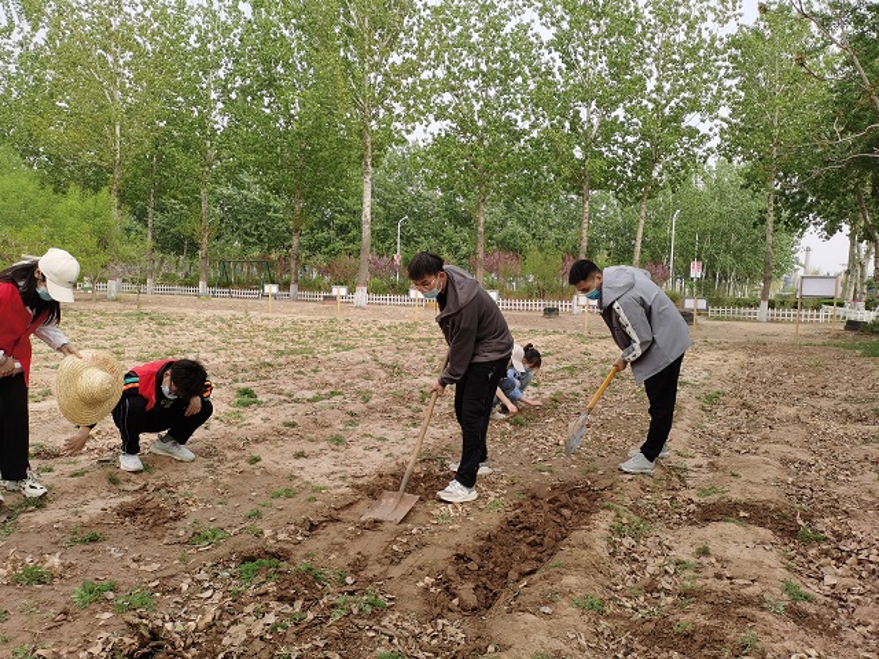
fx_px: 660
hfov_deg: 67.3
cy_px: 330
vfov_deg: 53.1
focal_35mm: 26
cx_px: 440
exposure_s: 1/1422
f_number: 1.8
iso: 50
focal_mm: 5.58
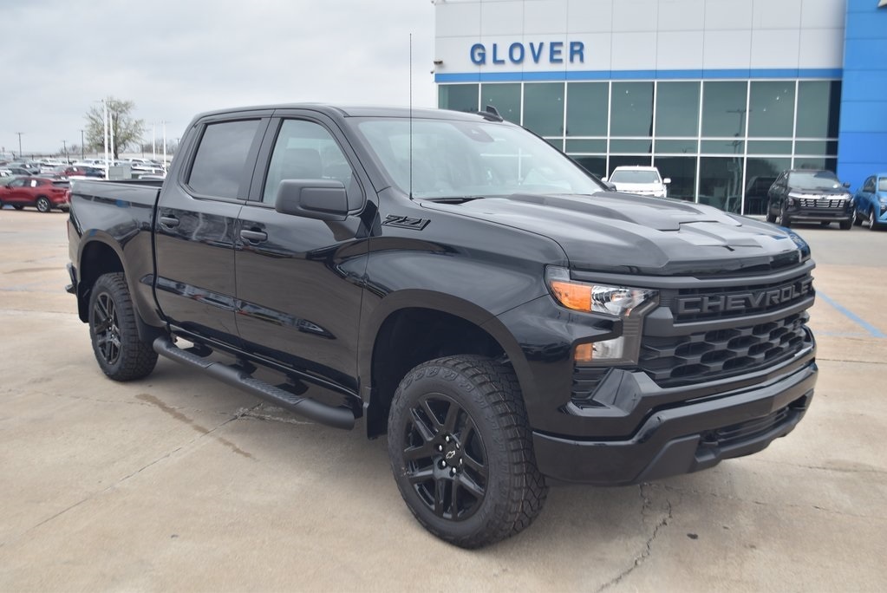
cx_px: 444
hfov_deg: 57.2
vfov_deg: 40.0
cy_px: 296
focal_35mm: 33
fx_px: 814
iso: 100
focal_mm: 22
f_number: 4.5
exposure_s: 1/200
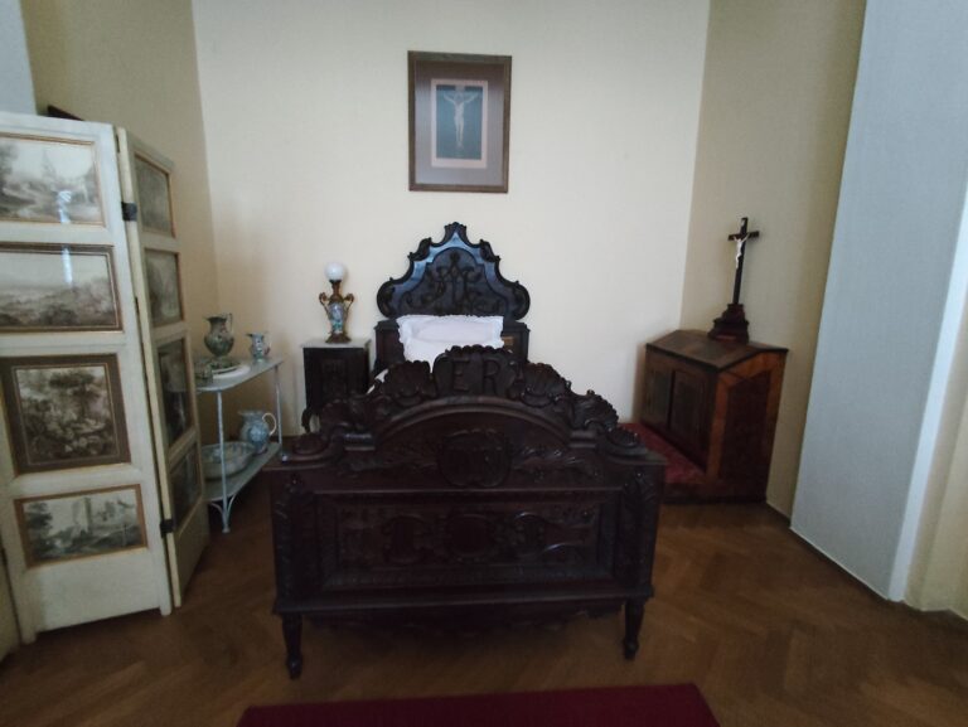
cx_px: 484
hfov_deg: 94.5
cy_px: 364
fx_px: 448
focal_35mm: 16
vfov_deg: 78.2
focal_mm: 1.65
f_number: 2.2
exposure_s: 1/16.7
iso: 2500
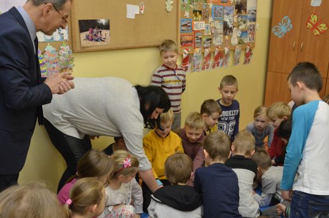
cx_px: 156
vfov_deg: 33.3
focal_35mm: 40
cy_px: 116
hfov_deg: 48.5
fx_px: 365
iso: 640
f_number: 4
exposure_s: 1/100
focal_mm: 22
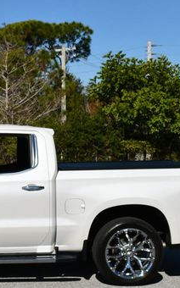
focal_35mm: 100
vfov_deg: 20.8
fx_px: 786
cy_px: 152
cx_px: -16
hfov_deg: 12.8
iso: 100
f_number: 10
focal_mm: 26
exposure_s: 1/400
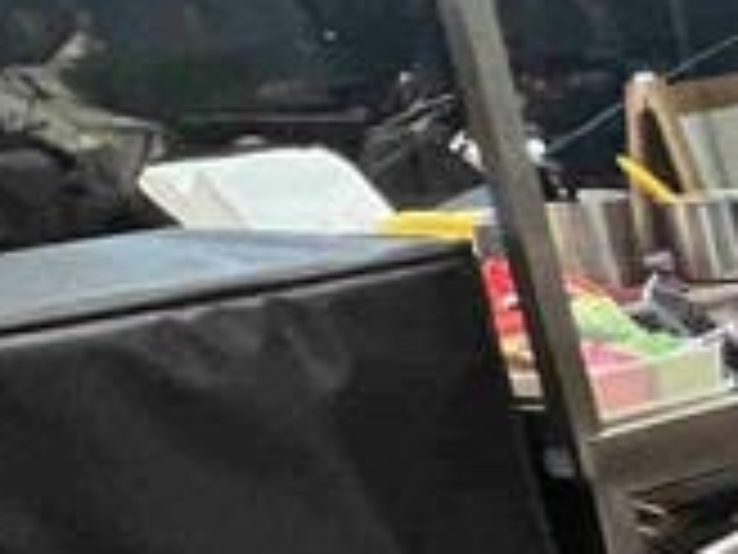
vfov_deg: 15.2
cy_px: 577
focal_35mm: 95
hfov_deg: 11.7
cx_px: 2164
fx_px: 2025
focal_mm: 1.57
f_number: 1.8
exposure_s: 1/60
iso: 320
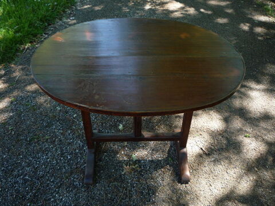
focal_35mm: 30
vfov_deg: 46.8
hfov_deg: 60.0
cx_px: 138
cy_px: 103
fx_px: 238
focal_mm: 5.2
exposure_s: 1/60
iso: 100
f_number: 3.3
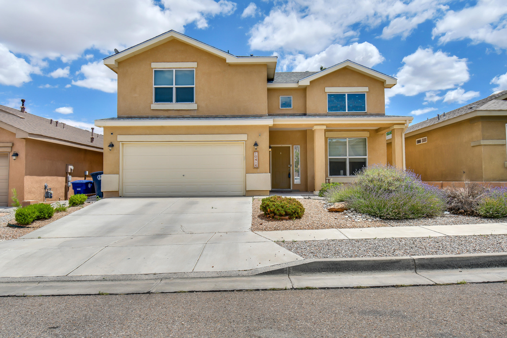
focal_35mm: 22
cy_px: 169
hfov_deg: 78.6
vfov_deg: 57.2
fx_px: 310
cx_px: 254
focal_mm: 15
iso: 100
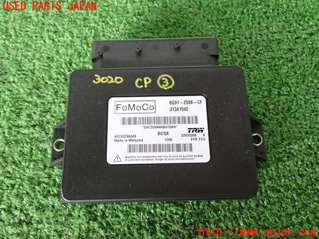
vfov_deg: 39.7
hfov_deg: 51.4
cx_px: 160
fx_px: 332
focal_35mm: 36
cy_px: 120
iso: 500
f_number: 2.5
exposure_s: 1/40
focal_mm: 6.37
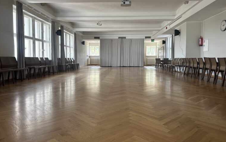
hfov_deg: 70.4
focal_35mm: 26
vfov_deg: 47.6
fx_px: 160
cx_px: 114
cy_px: 67
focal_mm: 6.86
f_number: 1.78
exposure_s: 1/121
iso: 100
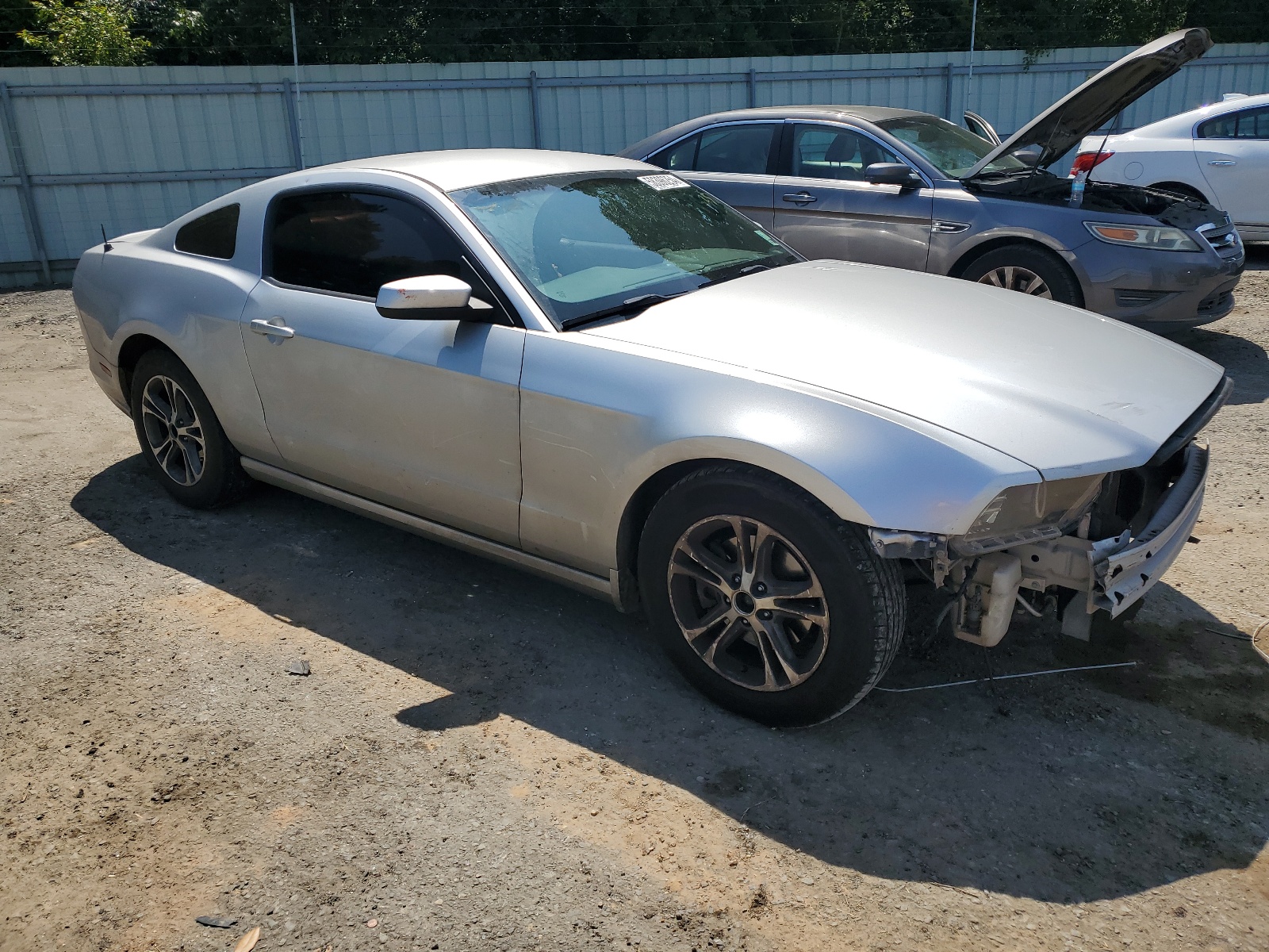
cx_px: 634
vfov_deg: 53.1
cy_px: 476
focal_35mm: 26
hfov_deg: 67.3
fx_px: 953
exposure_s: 1/5000
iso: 50
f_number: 1.5
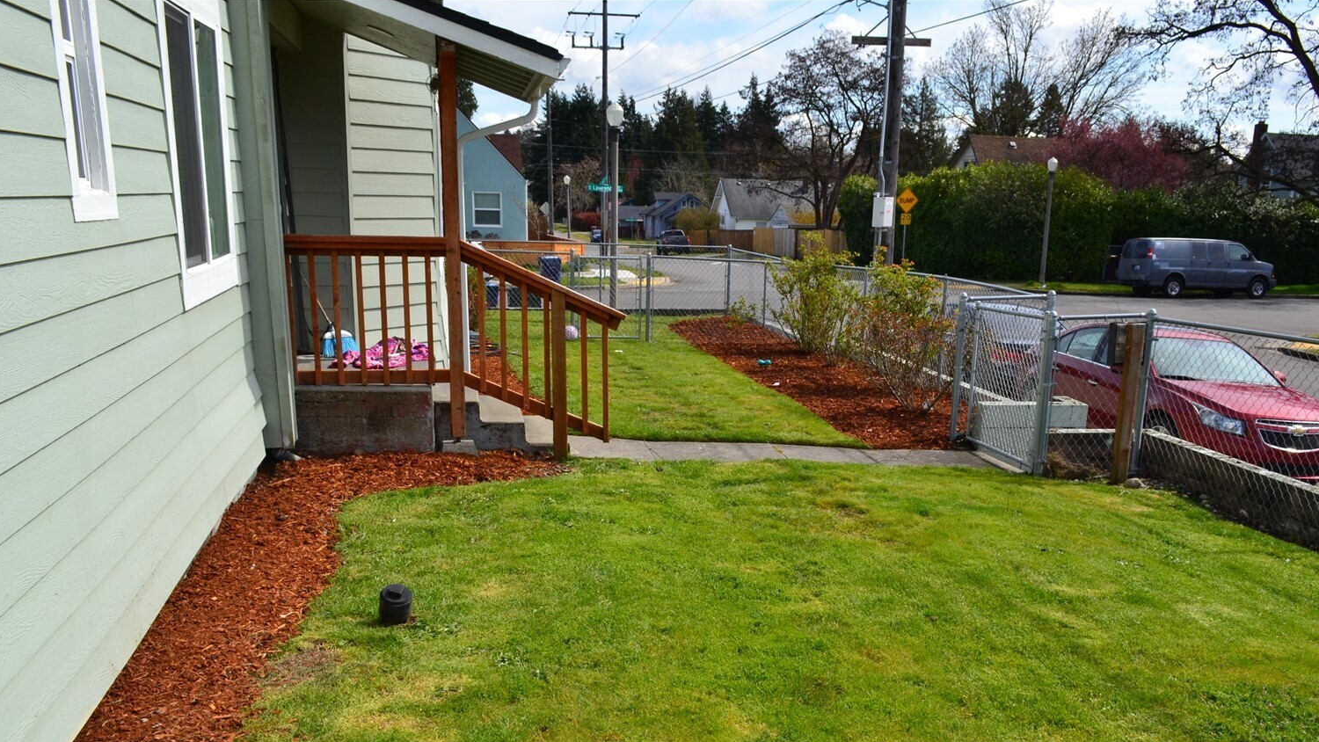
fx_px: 1119
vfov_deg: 36.3
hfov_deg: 61.0
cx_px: 700
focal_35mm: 32
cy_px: 495
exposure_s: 1/400
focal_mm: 18
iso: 400
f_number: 11
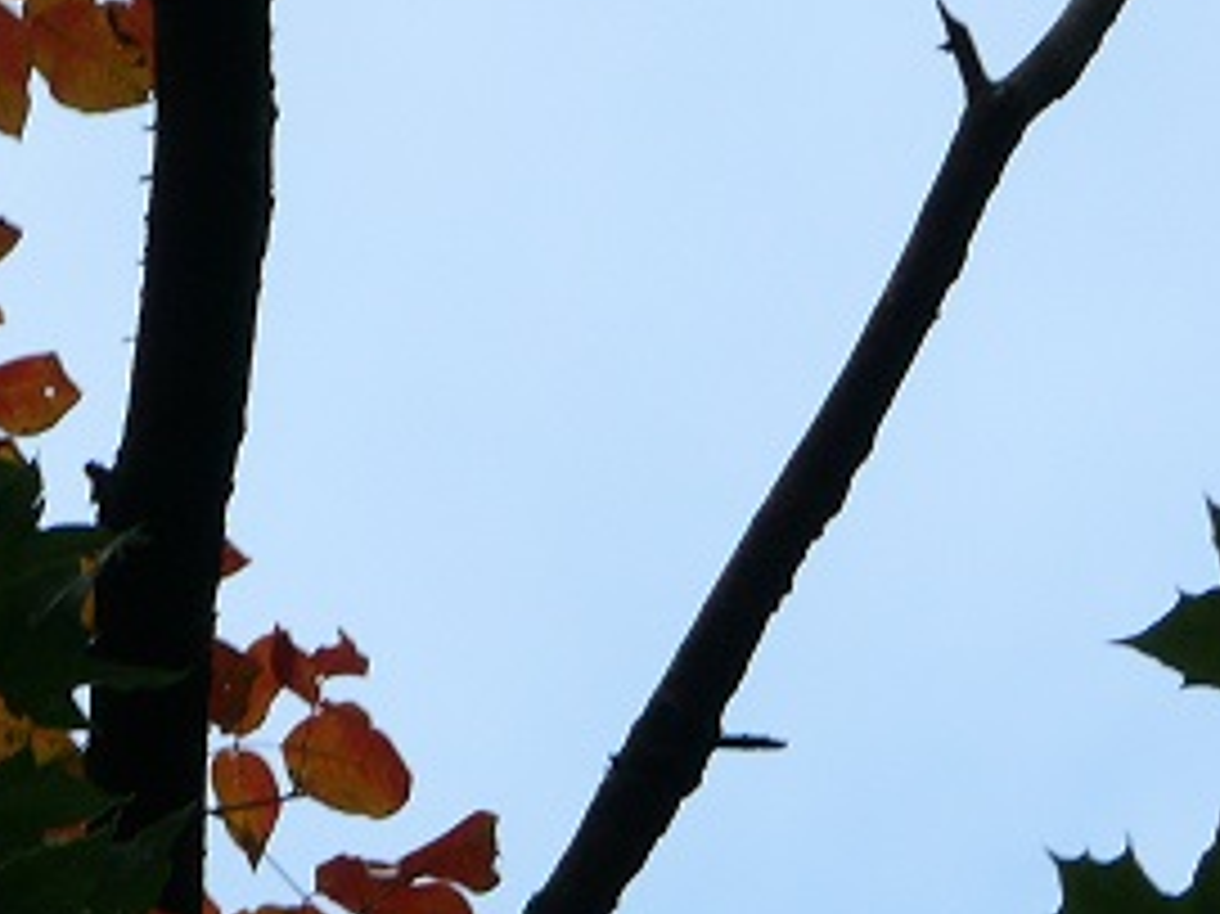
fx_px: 25611
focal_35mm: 727
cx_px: -464
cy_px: -135
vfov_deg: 2.0
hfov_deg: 2.7
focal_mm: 45.7
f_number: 5.6
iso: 100
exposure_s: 1/125
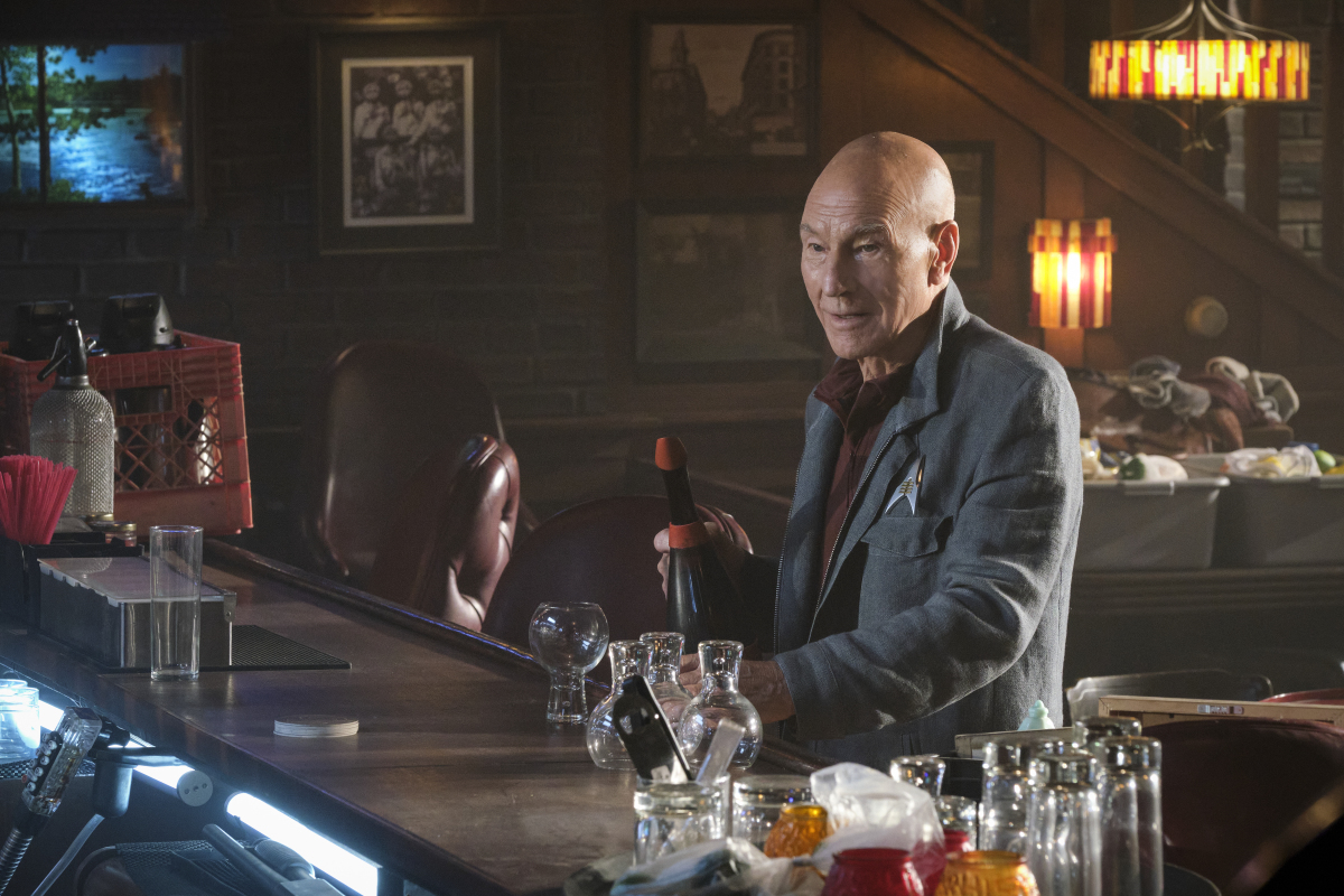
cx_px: 672
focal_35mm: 136
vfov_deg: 10.1
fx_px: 5077
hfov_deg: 15.1
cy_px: 448
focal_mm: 90.6
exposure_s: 1/160
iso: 4000
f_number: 7.1
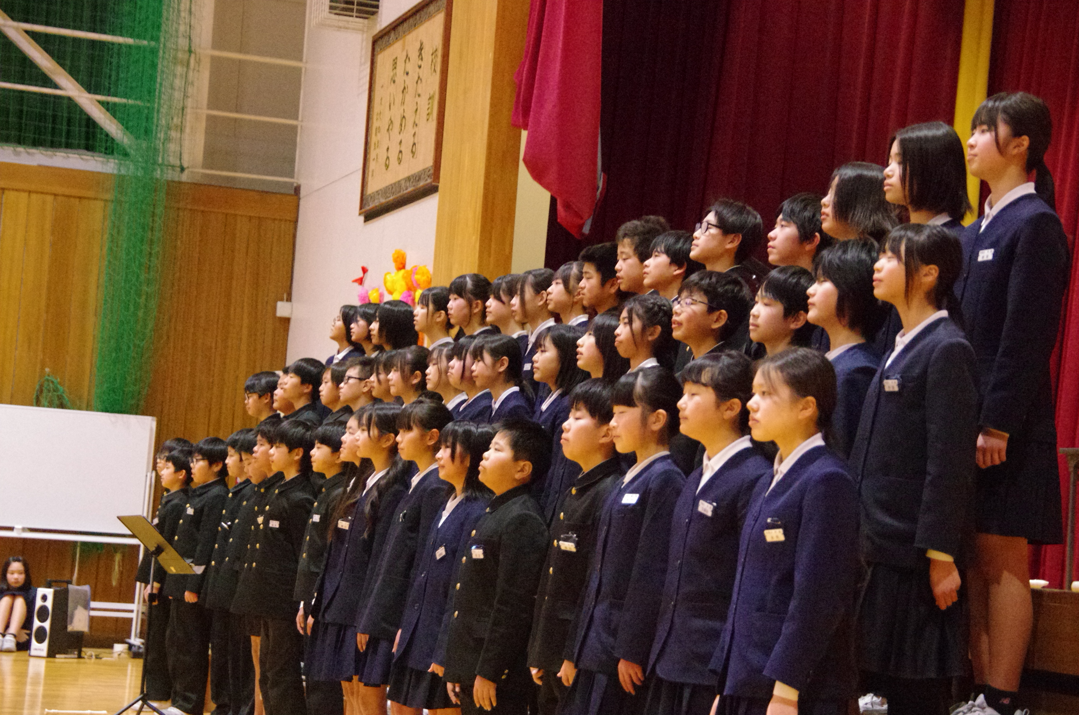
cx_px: 540
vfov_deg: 14.0
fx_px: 2901
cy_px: 358
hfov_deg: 21.1
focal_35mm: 97
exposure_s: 1/160
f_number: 5.6
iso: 12800
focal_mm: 65
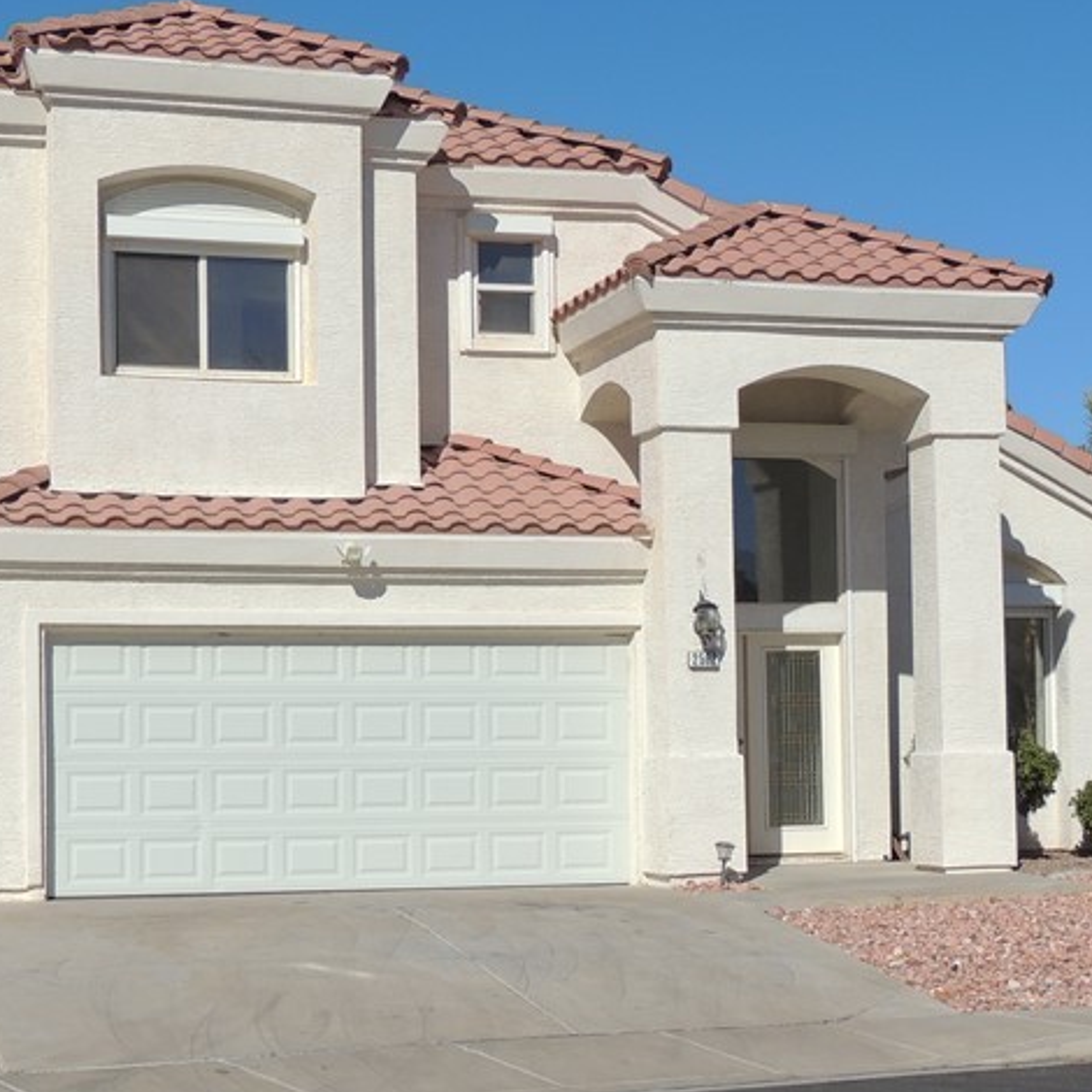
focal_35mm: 77
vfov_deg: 22.4
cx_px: 653
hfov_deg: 22.4
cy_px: 683
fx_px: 2748
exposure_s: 1/2000
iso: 100
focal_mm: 7.1
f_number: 3.3
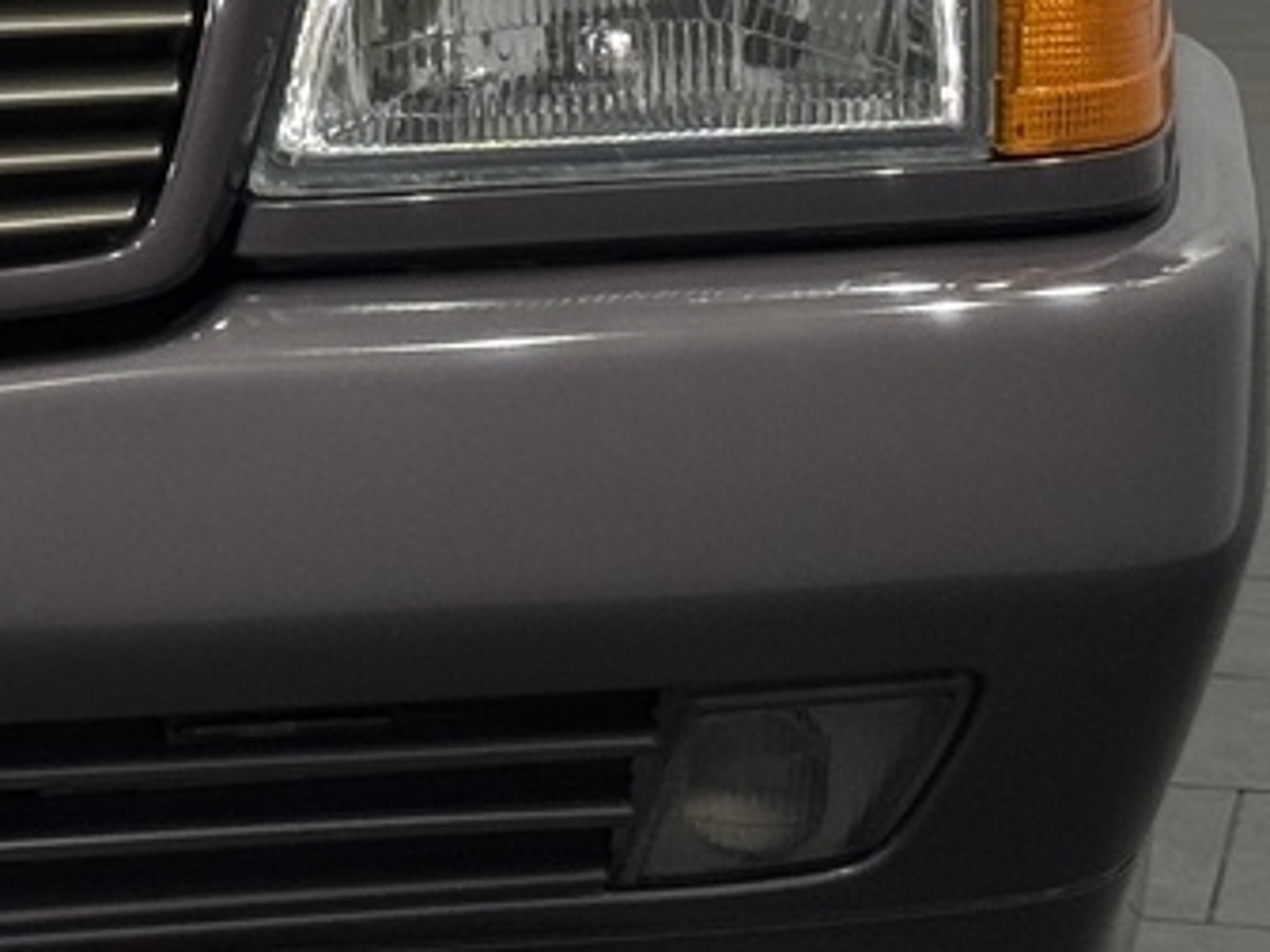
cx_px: -998
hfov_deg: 9.2
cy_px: -193
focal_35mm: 206
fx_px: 7558
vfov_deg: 7.2
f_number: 1.78
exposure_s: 1/235
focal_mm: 6.76
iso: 64
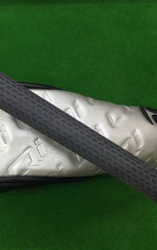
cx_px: 40
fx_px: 301
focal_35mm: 44
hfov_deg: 28.8
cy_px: 125
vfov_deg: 45.3
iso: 50
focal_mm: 3.3
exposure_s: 1/30
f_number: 2.4
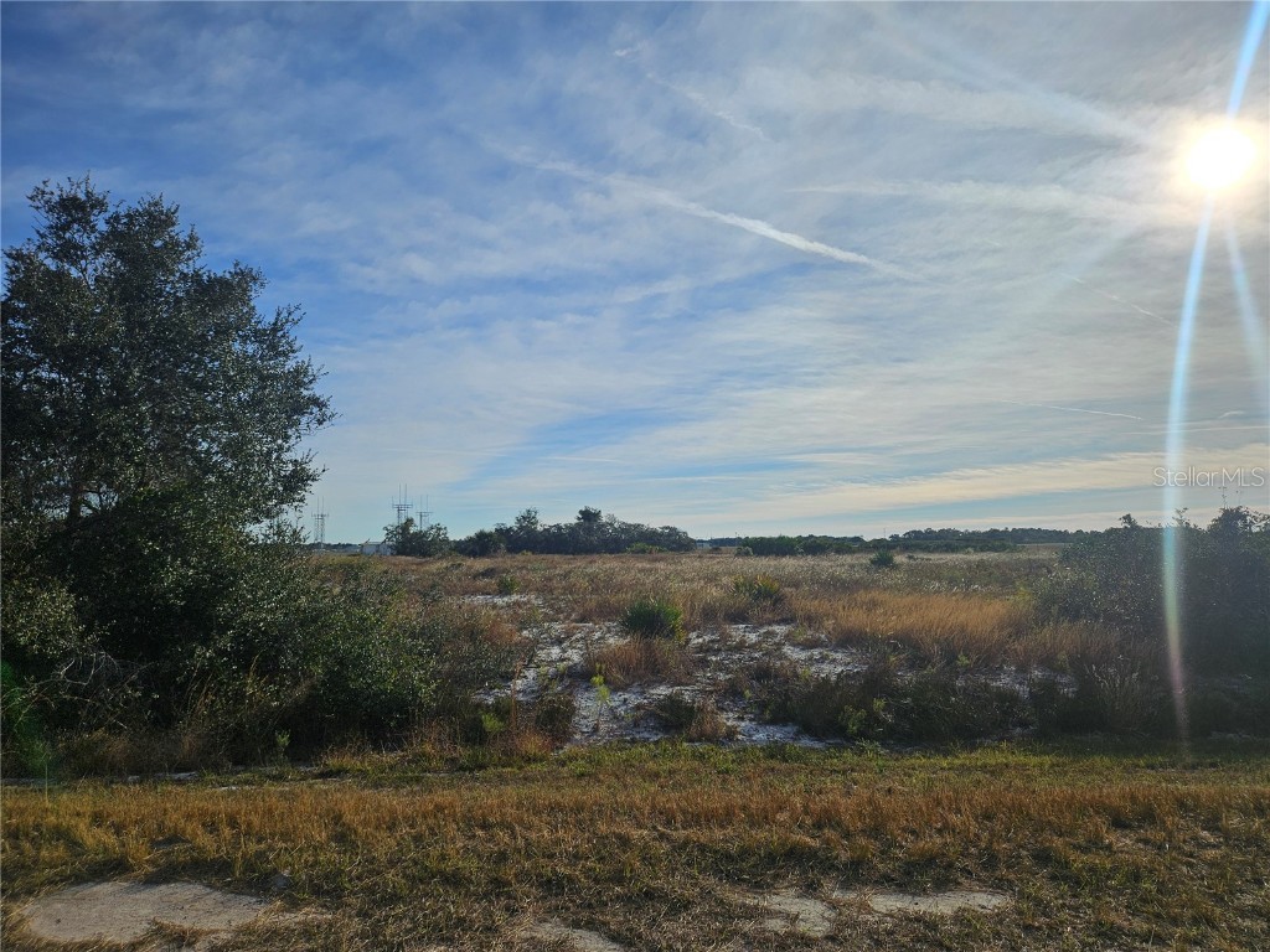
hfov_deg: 73.9
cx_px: 635
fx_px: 844
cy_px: 476
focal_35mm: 23
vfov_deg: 58.9
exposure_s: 1/5717
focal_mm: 5.4
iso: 25
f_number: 1.8
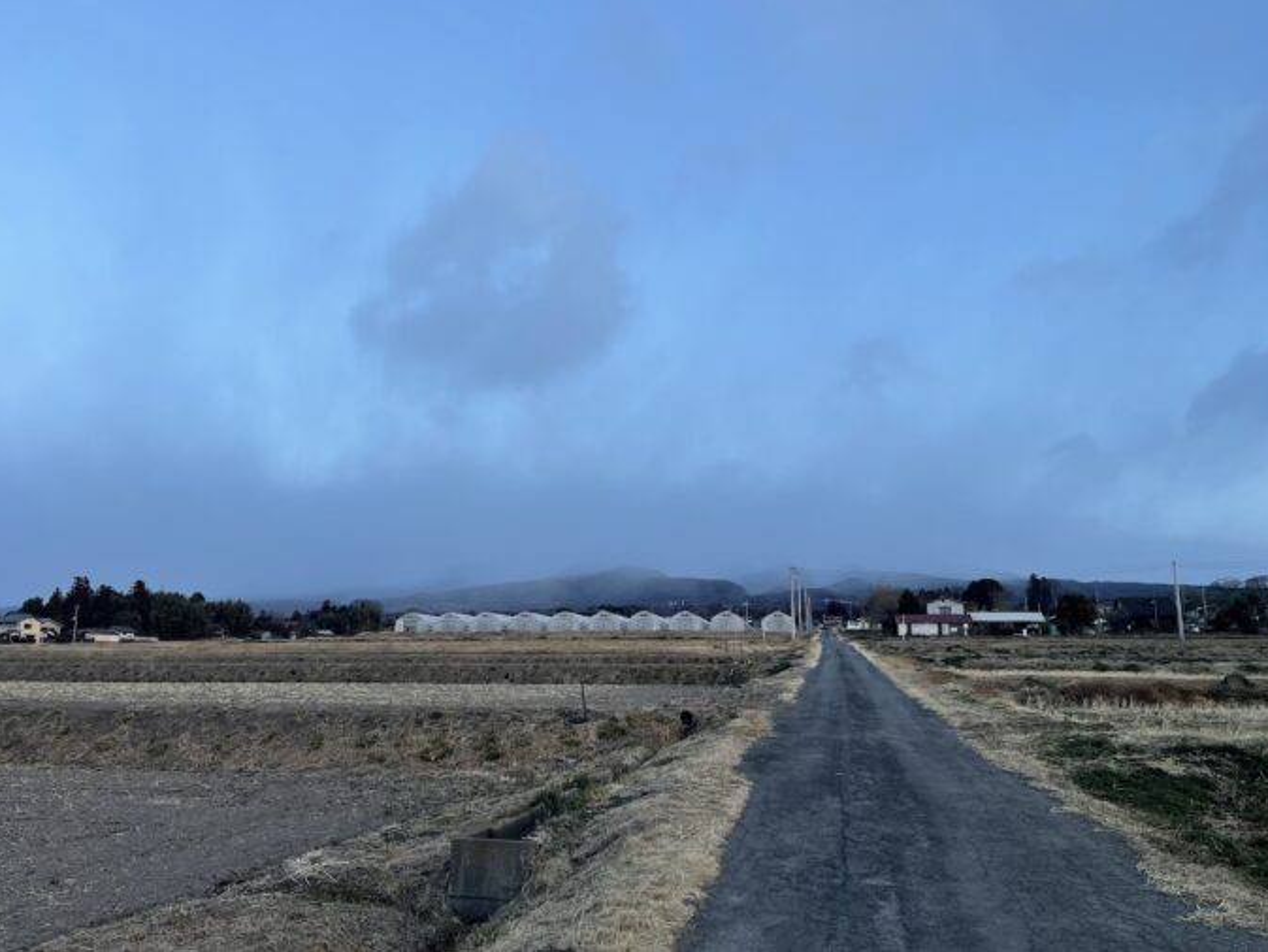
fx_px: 953
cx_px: 622
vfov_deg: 53.1
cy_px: 459
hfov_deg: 67.3
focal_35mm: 26
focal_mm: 5.1
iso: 40
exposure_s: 1/181
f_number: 1.6
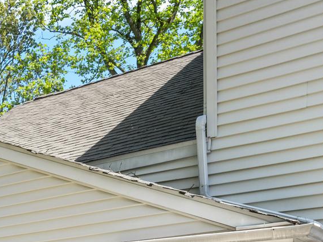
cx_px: -216
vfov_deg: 19.3
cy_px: 350
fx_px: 632
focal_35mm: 68
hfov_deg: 21.6
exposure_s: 1/320
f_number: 8
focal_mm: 19.5
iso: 640
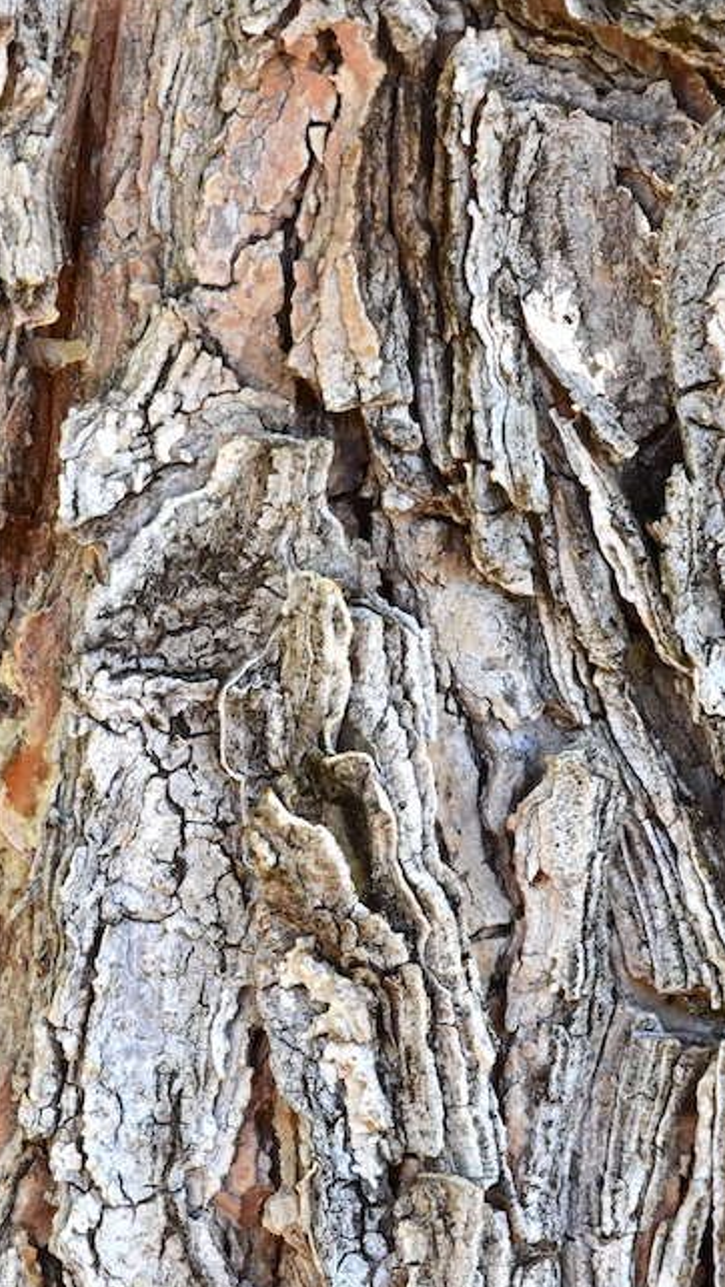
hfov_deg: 7.1
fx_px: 5840
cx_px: 103
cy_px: 739
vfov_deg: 12.6
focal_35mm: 171
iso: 2000
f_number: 36
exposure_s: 1/100
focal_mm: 105
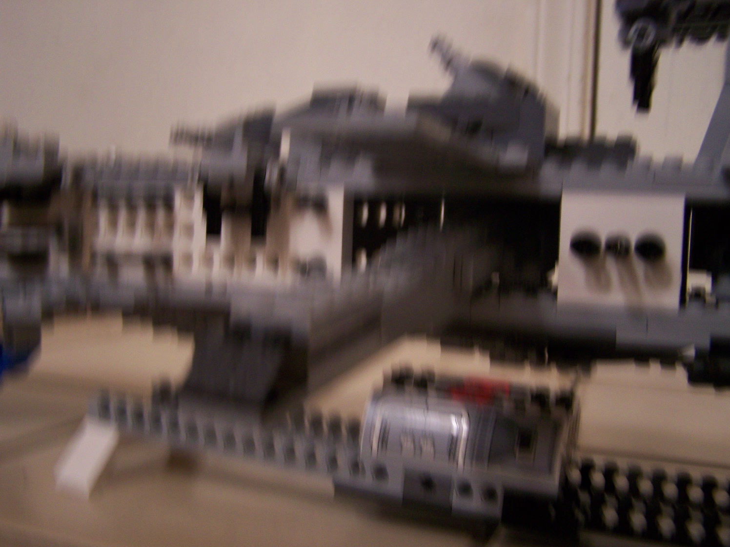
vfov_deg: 37.7
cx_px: 365
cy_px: 274
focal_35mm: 38
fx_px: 801
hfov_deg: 49.0
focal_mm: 6.3
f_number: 2.8
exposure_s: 1/13
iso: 160
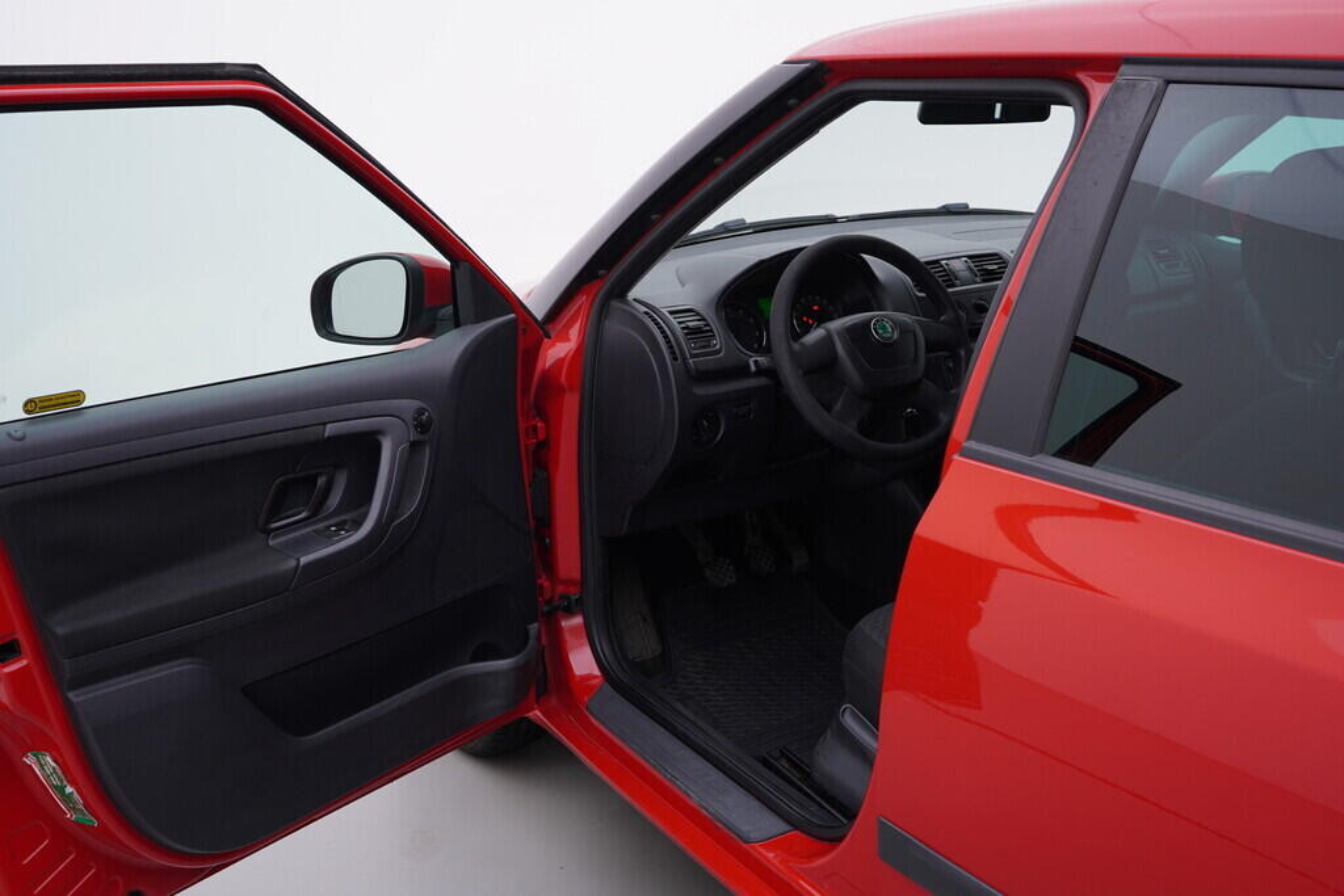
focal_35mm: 36
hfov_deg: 53.1
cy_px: 448
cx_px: 672
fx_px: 1344
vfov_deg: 36.9
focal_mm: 24
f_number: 3.5
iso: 125
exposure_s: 1/60
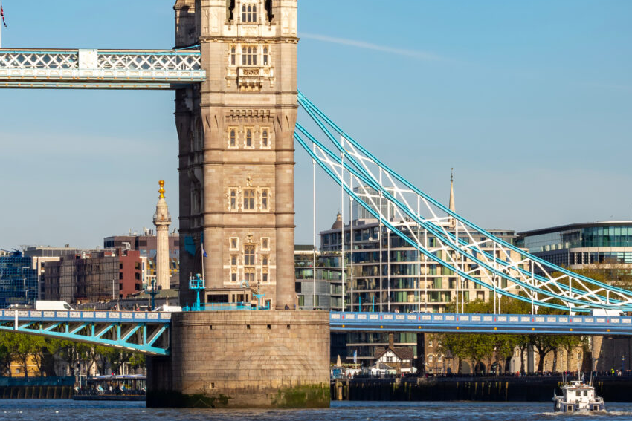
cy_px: 158
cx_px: 230
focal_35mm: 253
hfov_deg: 8.1
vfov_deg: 5.4
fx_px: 4442
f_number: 14
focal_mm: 70
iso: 200
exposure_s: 1/800
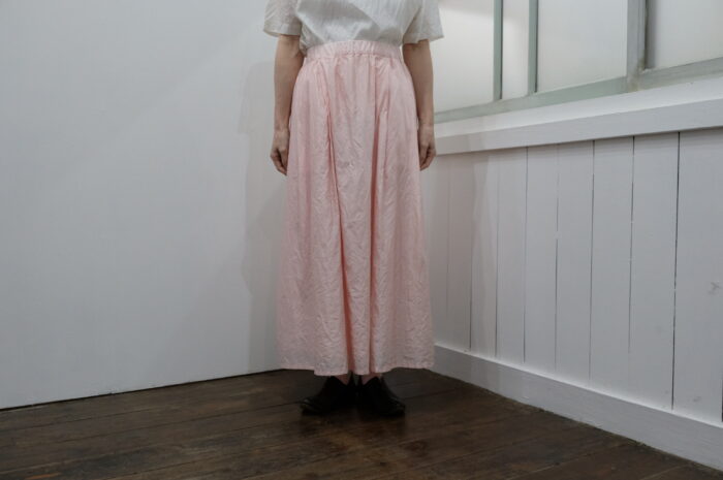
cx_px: 362
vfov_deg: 41.0
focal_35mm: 32
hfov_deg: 58.8
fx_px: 642
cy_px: 240
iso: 2500
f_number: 3.6
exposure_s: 1/100
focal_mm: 21.4
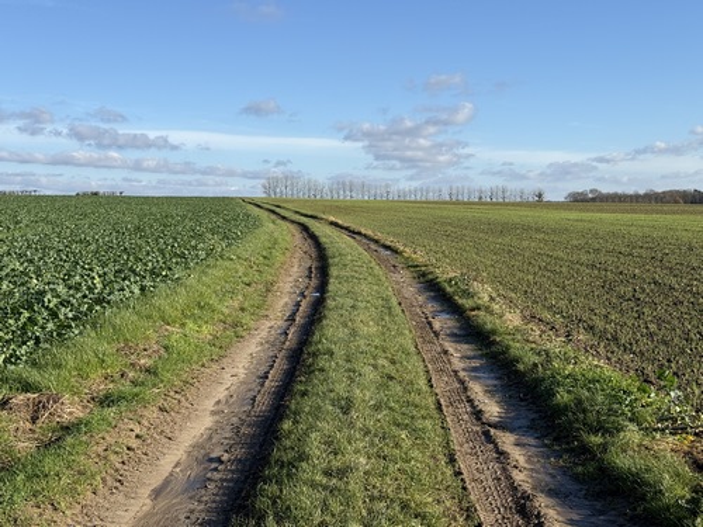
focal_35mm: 48
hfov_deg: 39.7
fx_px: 975
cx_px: 352
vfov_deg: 30.3
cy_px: 264
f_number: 1.78
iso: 80
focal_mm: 6.76
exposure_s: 1/3891
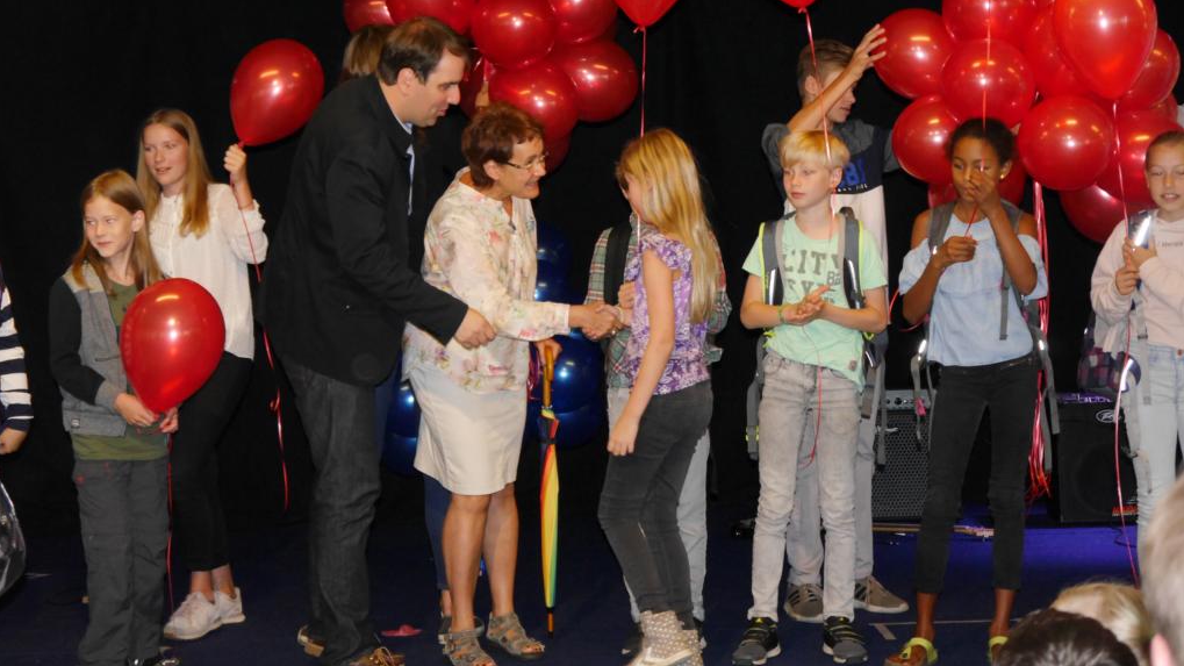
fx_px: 2543
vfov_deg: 14.9
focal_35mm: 81
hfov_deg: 26.2
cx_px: 591
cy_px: 239
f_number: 5.4
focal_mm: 37
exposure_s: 1/125
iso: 1600
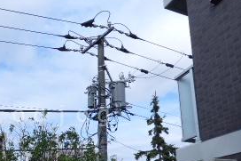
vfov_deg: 27.2
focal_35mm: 49
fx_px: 328
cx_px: 53
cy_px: 116
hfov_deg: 39.0
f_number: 2.8
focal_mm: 3.58
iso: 100
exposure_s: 1/1600
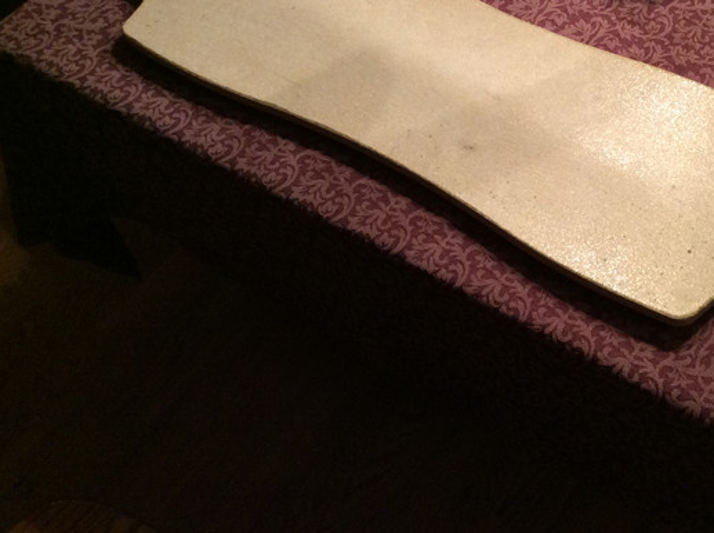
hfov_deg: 35.1
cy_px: 144
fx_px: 1091
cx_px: 568
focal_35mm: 53
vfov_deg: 27.1
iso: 125
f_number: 2.4
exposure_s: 1/24
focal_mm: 3.3
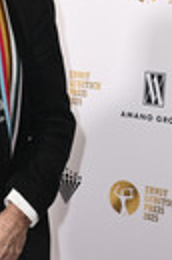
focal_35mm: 117
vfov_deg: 17.4
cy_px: 212
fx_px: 843
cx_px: -40
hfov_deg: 11.4
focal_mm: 38
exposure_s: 1/200
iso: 3200
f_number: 5.6
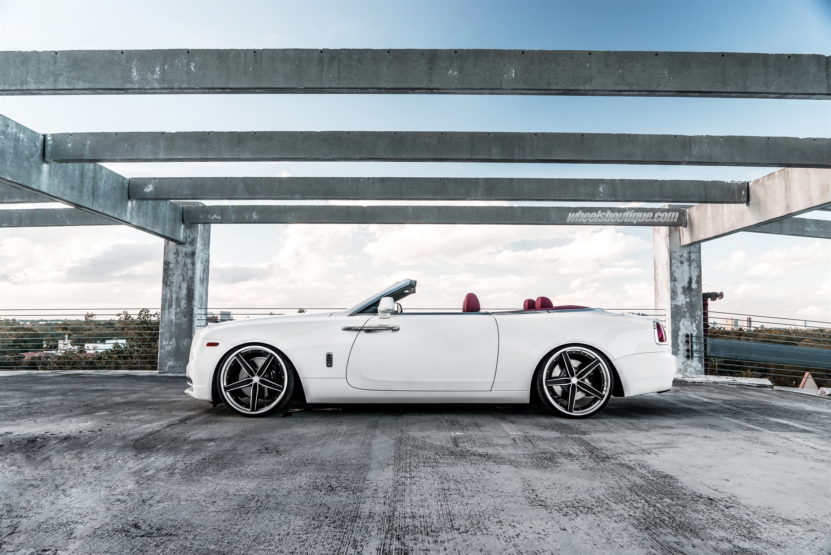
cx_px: 416
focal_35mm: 24
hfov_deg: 73.7
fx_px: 554
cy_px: 278
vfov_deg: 53.2
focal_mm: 24
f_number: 7.1
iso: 640
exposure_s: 1/160
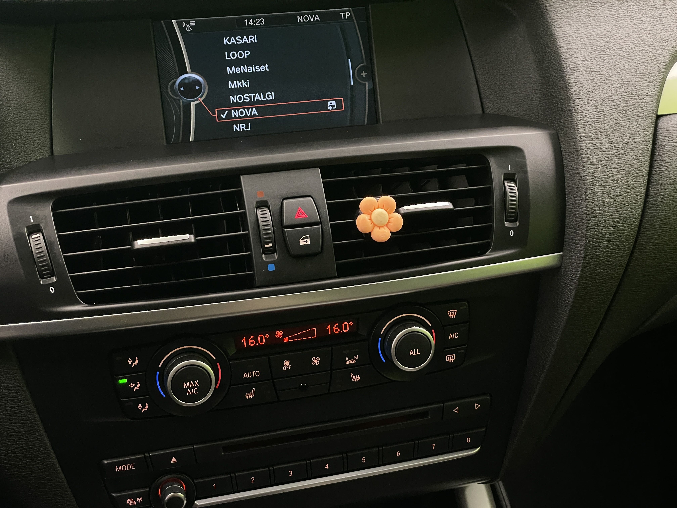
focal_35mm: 52
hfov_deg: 36.8
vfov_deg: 28.0
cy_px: 254
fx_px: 1017
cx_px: 338
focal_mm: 6
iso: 500
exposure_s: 1/50
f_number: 2
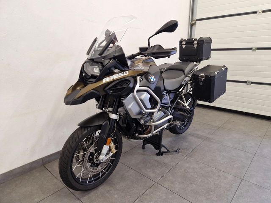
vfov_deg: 58.9
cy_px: 102
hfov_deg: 73.9
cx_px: 136
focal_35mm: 23
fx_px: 180
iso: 500
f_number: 1.8
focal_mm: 5.4
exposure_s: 1/100
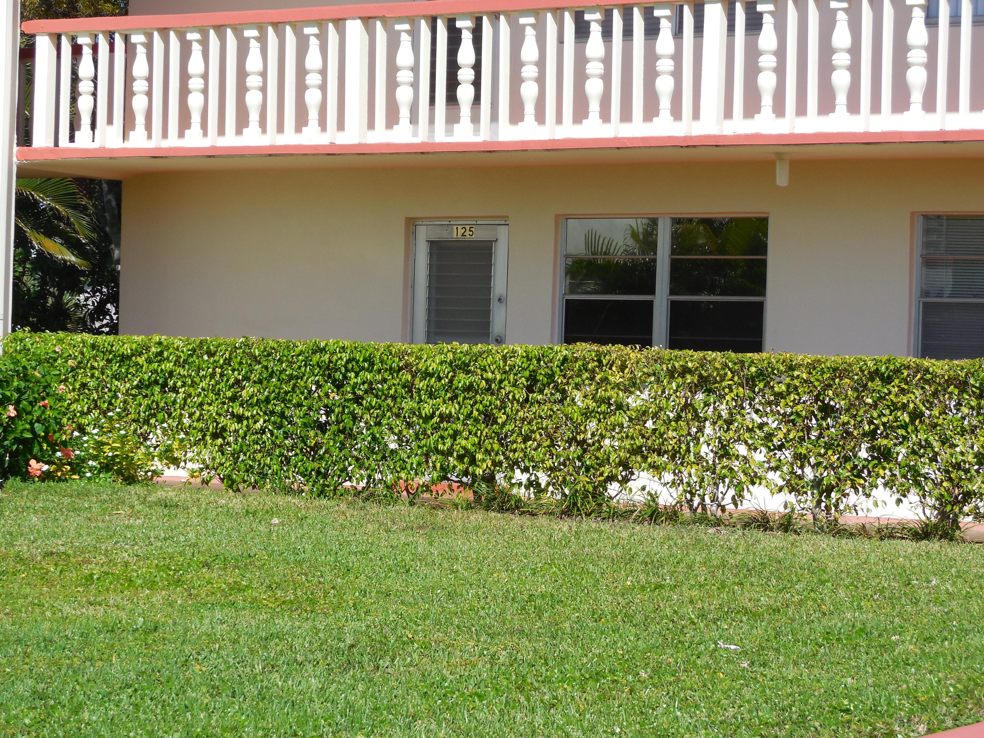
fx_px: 3098
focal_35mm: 109
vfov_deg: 13.6
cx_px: 492
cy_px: 369
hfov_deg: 18.0
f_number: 4.8
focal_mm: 19.4
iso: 125
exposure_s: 1/800
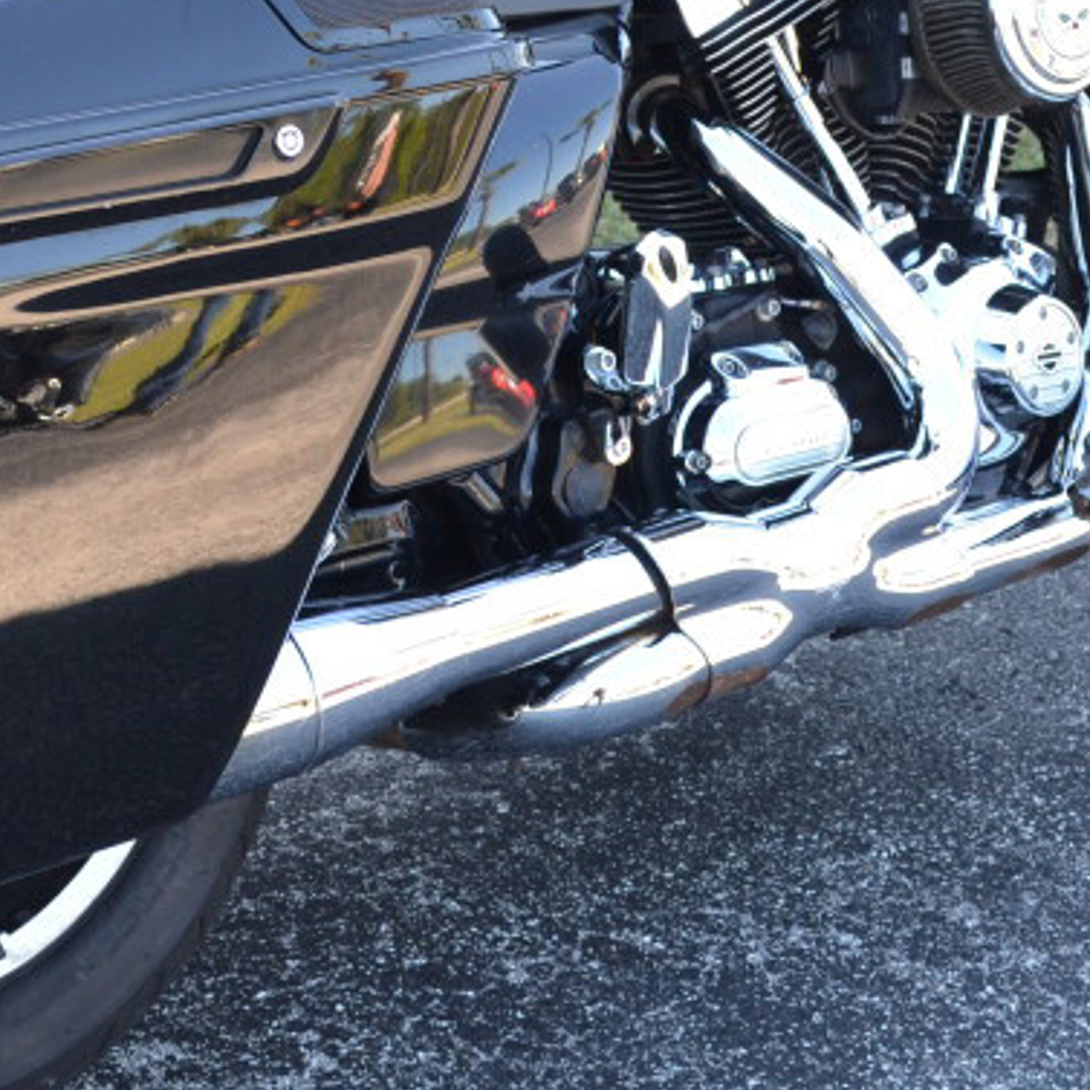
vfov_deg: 22.9
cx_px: 330
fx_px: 2601
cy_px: 55
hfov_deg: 23.5
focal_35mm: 73
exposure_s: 1/125
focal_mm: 18
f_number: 5.6
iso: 360
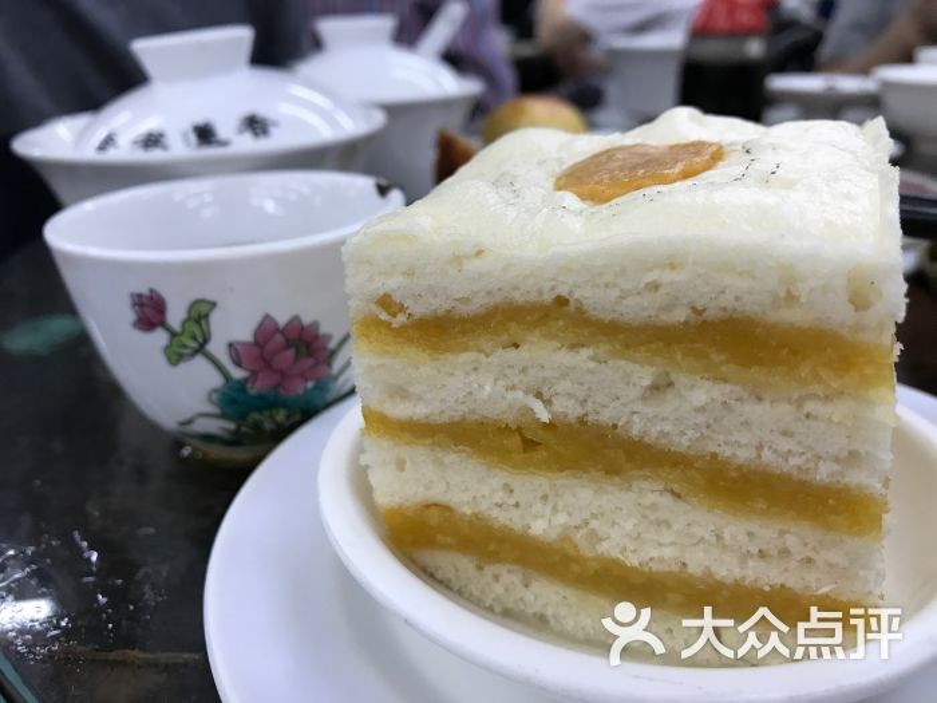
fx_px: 758
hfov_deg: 63.4
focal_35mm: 28
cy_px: 352
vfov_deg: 49.7
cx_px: 468
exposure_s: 1/33
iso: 32
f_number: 1.8
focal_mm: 3.99
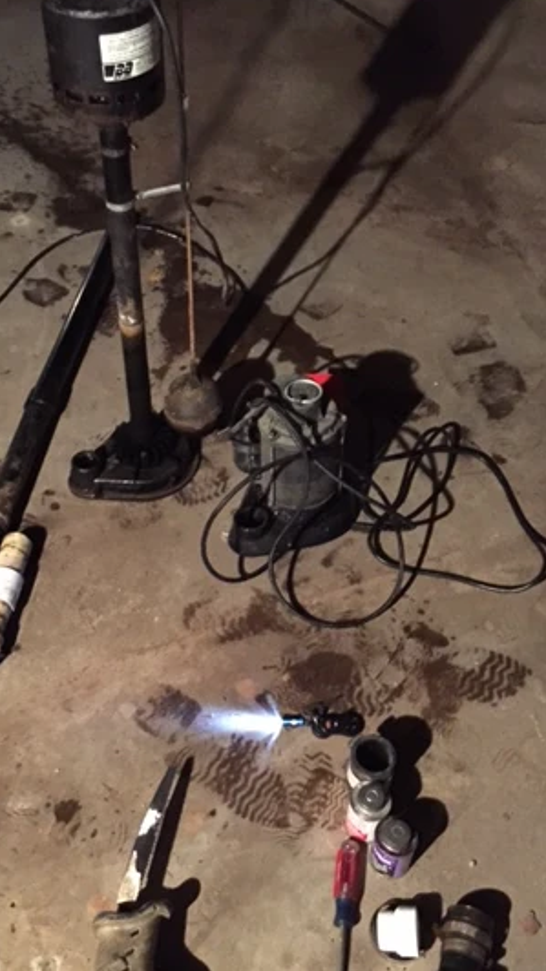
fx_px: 979
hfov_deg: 31.1
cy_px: 527
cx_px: 226
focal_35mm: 38
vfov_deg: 52.7
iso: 400
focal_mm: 4.15
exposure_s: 1/4
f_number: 2.2
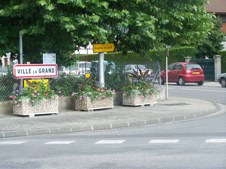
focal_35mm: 94
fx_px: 614
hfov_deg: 20.9
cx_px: 113
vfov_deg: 15.7
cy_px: 84
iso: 80
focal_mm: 15.6
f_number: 3.2
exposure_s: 1/250
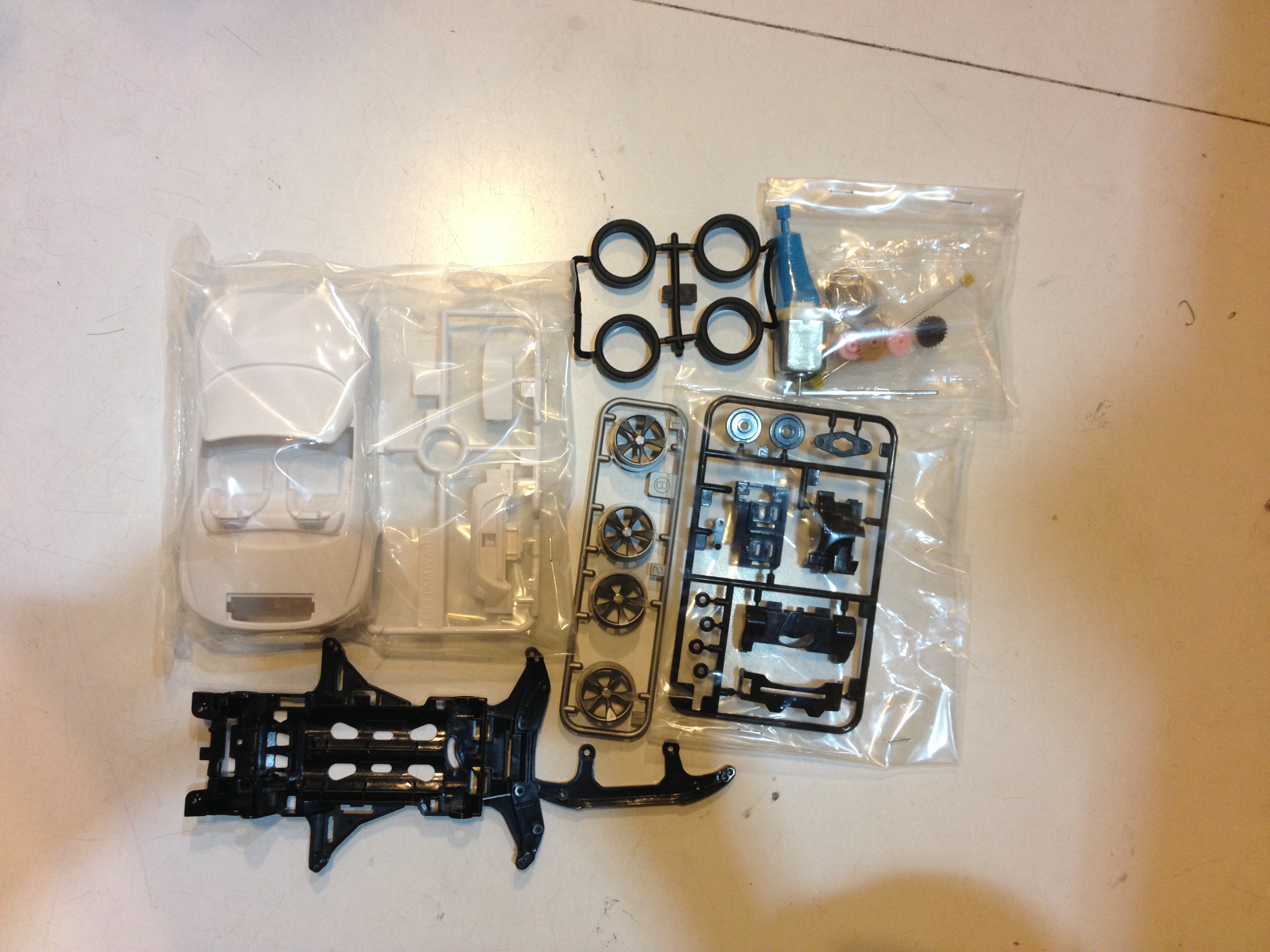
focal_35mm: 35
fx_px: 1284
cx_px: 635
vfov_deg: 40.7
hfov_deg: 52.6
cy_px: 476
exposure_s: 1/20
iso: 125
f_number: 2.4
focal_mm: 4.28
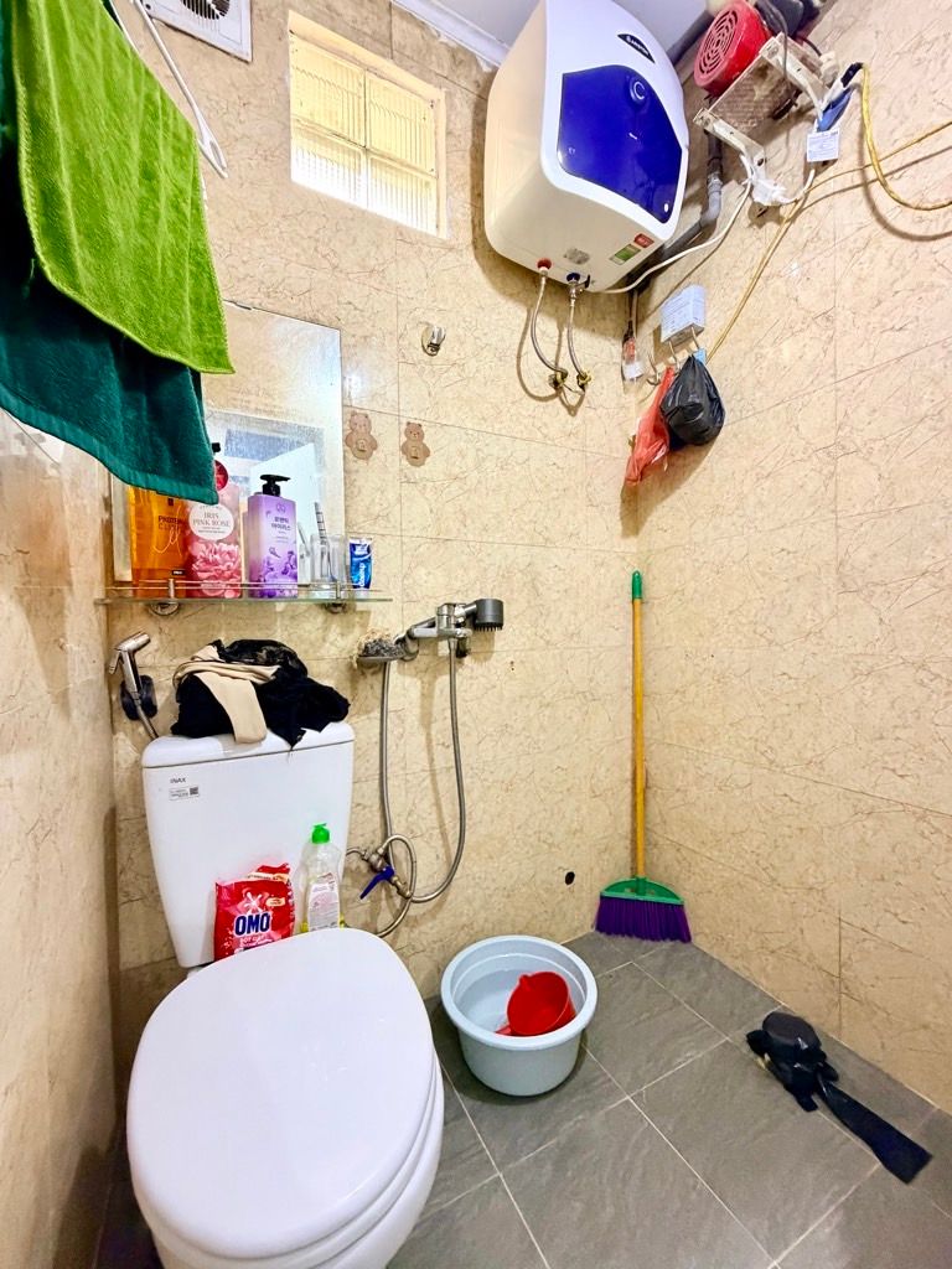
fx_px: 513
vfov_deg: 102.1
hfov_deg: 85.7
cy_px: 634
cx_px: 476
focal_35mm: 14
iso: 500
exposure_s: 1/50
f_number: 2.2
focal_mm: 2.22
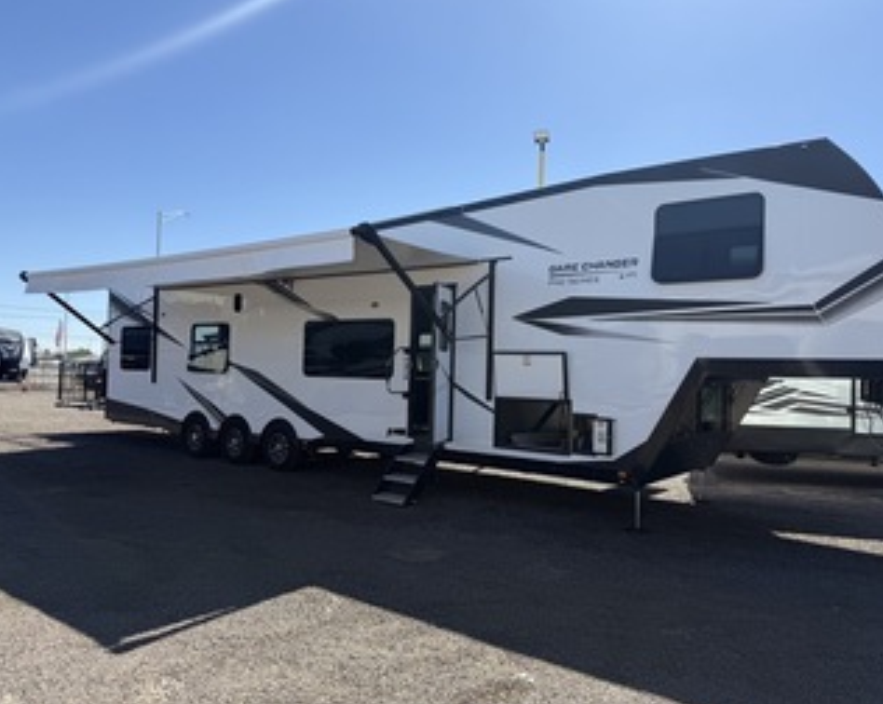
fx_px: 679
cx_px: 483
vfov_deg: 54.8
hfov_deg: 66.0
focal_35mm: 26
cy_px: 348
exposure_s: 1/3953
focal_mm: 6.76
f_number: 1.78
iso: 80
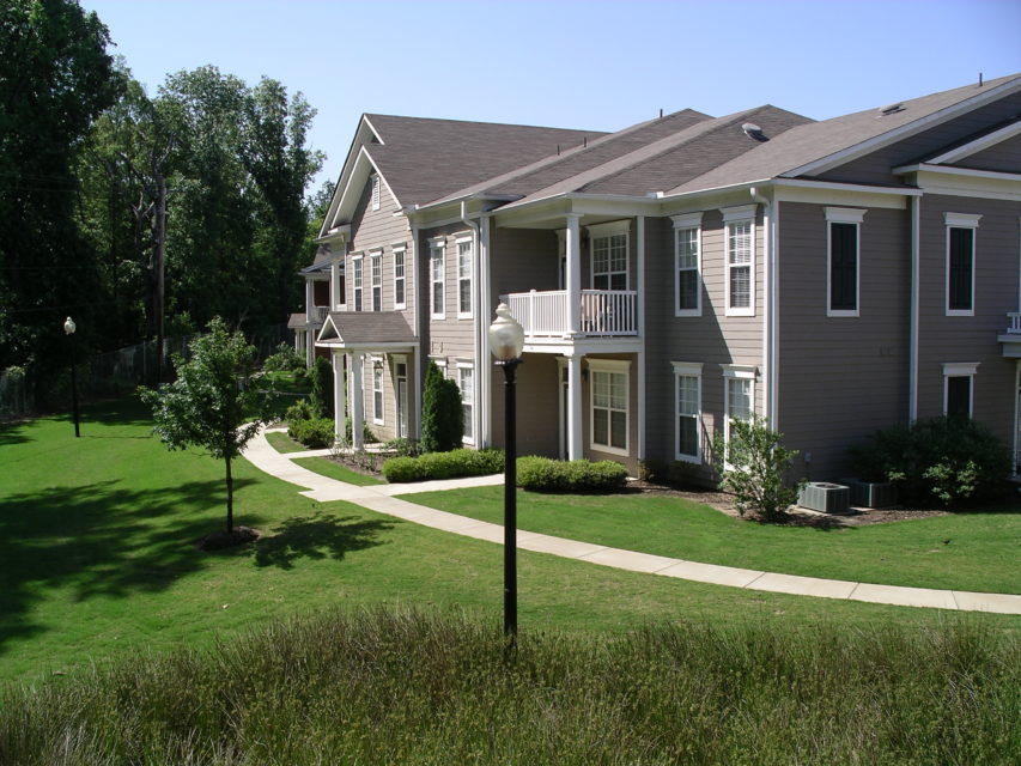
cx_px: 510
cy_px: 383
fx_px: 1091
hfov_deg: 50.1
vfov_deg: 38.7
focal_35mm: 37
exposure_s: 1/368
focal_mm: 7.8
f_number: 5
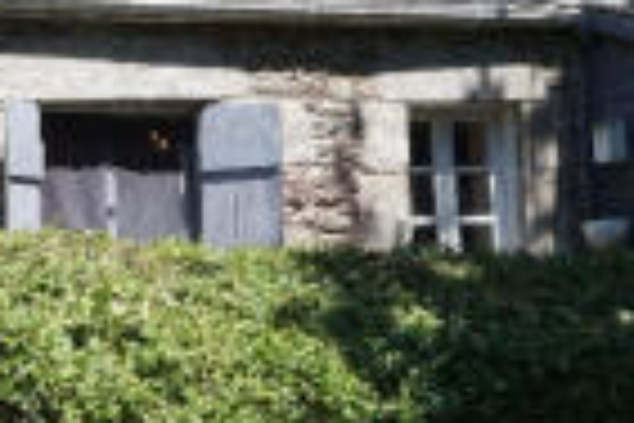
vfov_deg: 15.0
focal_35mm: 91
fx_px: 1602
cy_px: 187
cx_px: 175
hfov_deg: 22.2
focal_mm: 18
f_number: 9
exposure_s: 1/100
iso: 100
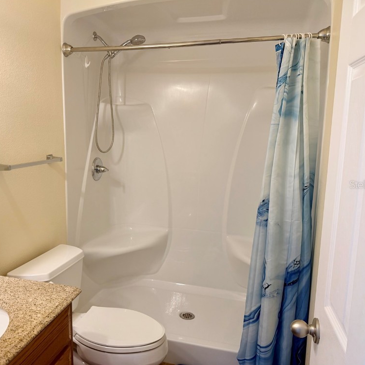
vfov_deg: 55.6
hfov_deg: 55.2
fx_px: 346
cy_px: 184
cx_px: 146
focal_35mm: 29
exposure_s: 1/120
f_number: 1.78
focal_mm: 6.76
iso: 125
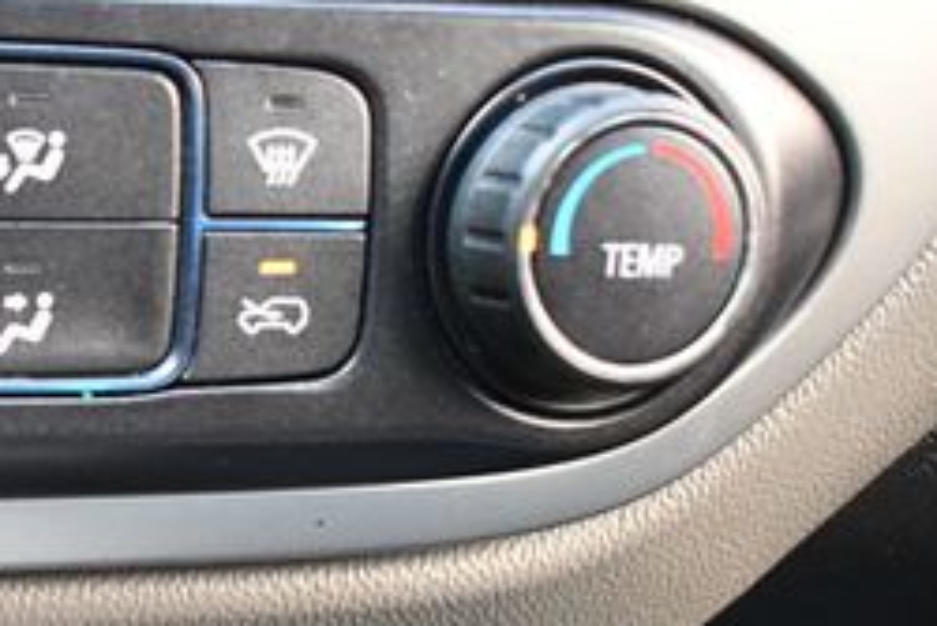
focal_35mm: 92
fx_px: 2396
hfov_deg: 20.5
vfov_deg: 14.7
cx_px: -221
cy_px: 555
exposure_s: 1/125
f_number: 4
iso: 2200
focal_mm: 24
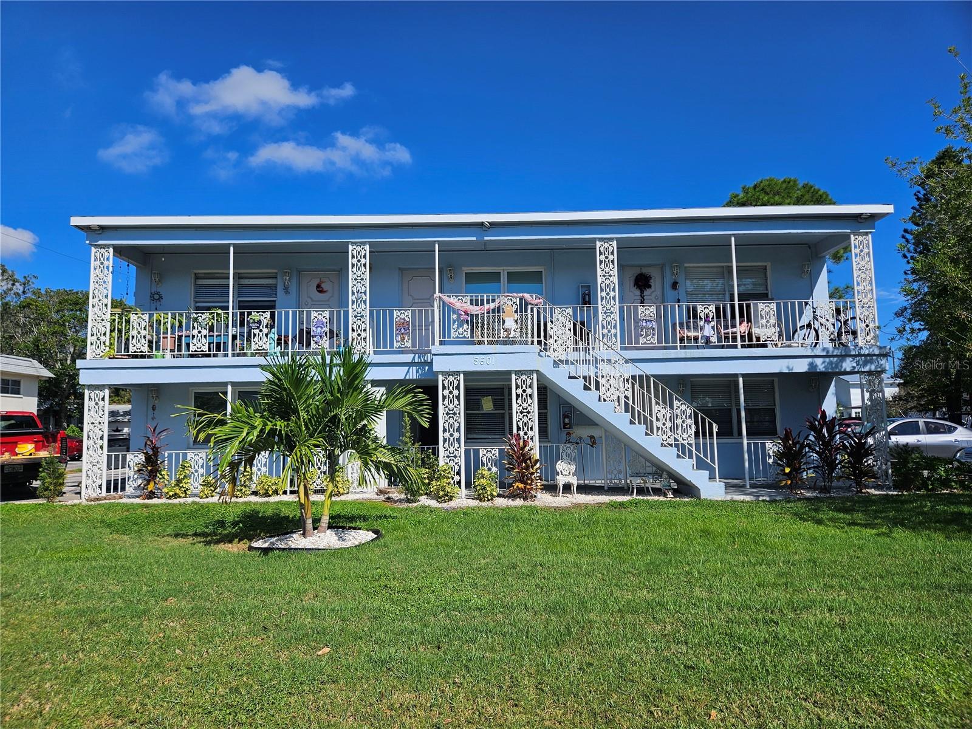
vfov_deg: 58.9
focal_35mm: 23
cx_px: 486
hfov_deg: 73.9
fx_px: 646
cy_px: 364
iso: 25
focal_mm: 5.4
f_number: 1.8
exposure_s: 1/3409
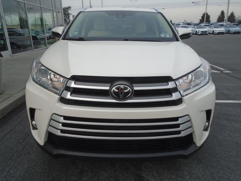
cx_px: 120
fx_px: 181
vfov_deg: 53.1
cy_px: 90
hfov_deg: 67.3
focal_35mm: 26
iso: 100
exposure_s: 1/160
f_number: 8
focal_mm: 4.6
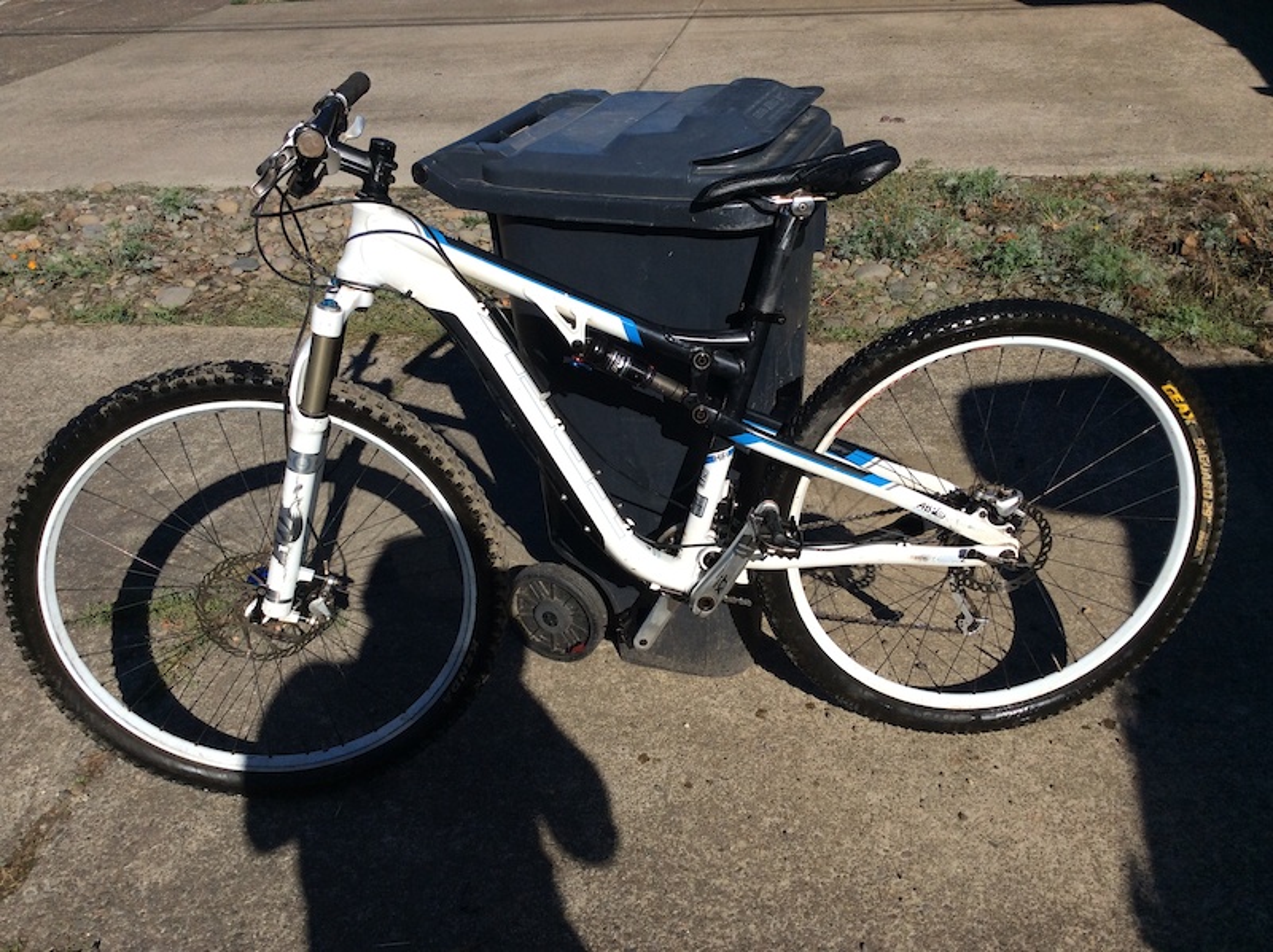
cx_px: 636
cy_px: 476
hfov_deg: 56.9
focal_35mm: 32
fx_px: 1175
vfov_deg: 44.1
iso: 32
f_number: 2.4
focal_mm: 3.3
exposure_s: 1/2387
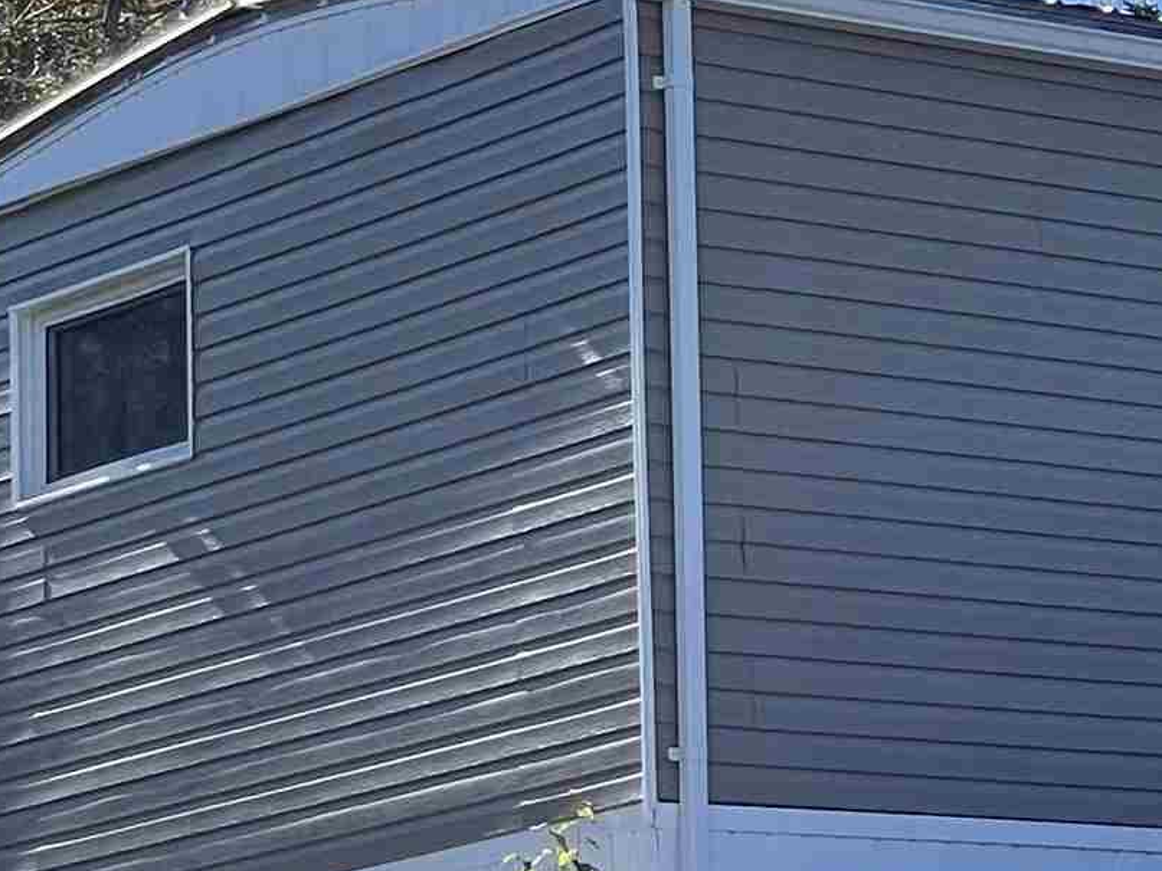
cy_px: 724
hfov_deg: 9.6
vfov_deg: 7.5
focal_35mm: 198
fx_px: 6646
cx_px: 1918
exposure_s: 1/1199
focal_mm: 6
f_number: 2
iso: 25
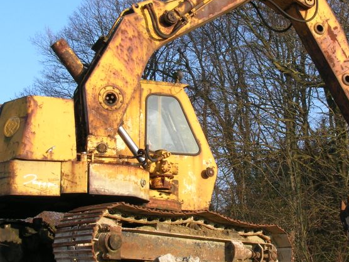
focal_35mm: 72
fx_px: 726
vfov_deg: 20.4
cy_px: 101
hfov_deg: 27.0
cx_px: 211
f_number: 5.6
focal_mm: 8.4
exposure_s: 1/111
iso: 50
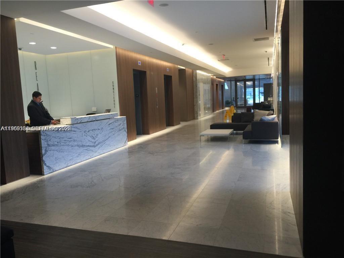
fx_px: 288
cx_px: 172
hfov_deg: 61.7
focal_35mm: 29
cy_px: 129
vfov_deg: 48.2
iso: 32
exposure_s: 1/30
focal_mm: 4.15
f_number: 2.2
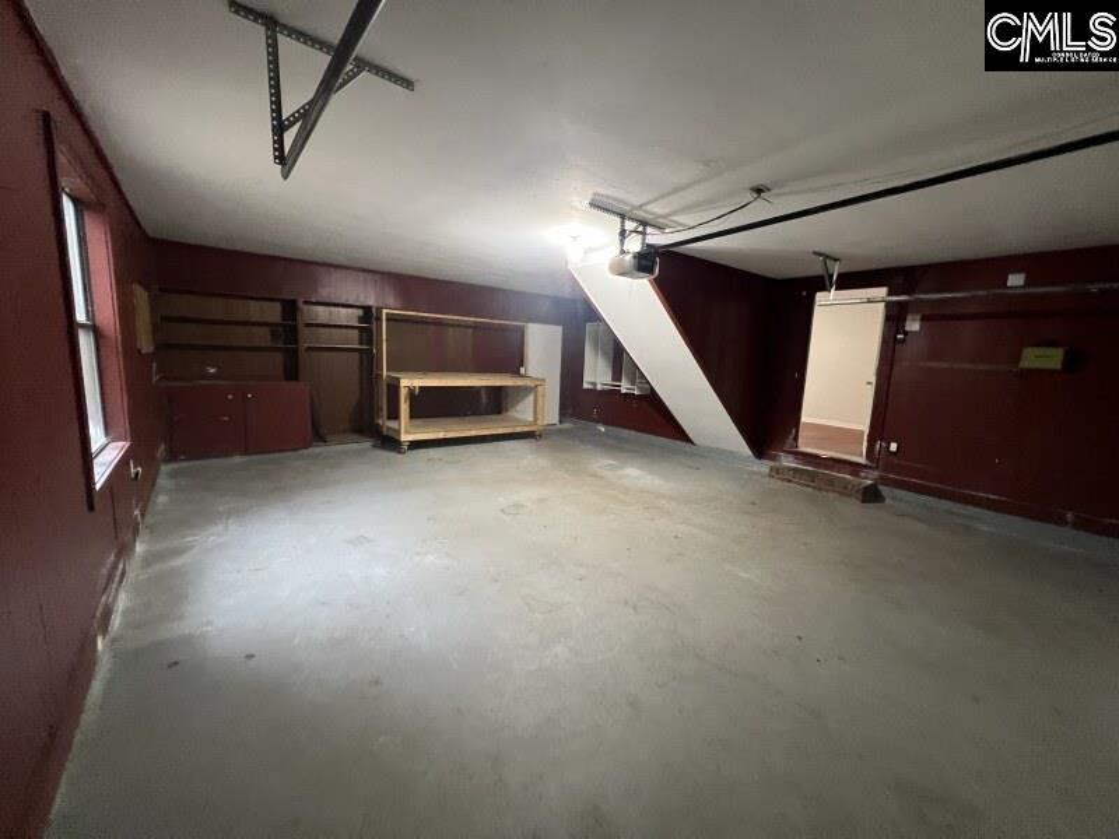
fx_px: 420
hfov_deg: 106.2
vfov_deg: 89.9
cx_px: 560
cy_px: 420
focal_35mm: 13
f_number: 1.8
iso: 500
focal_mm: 1.57
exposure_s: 1/60
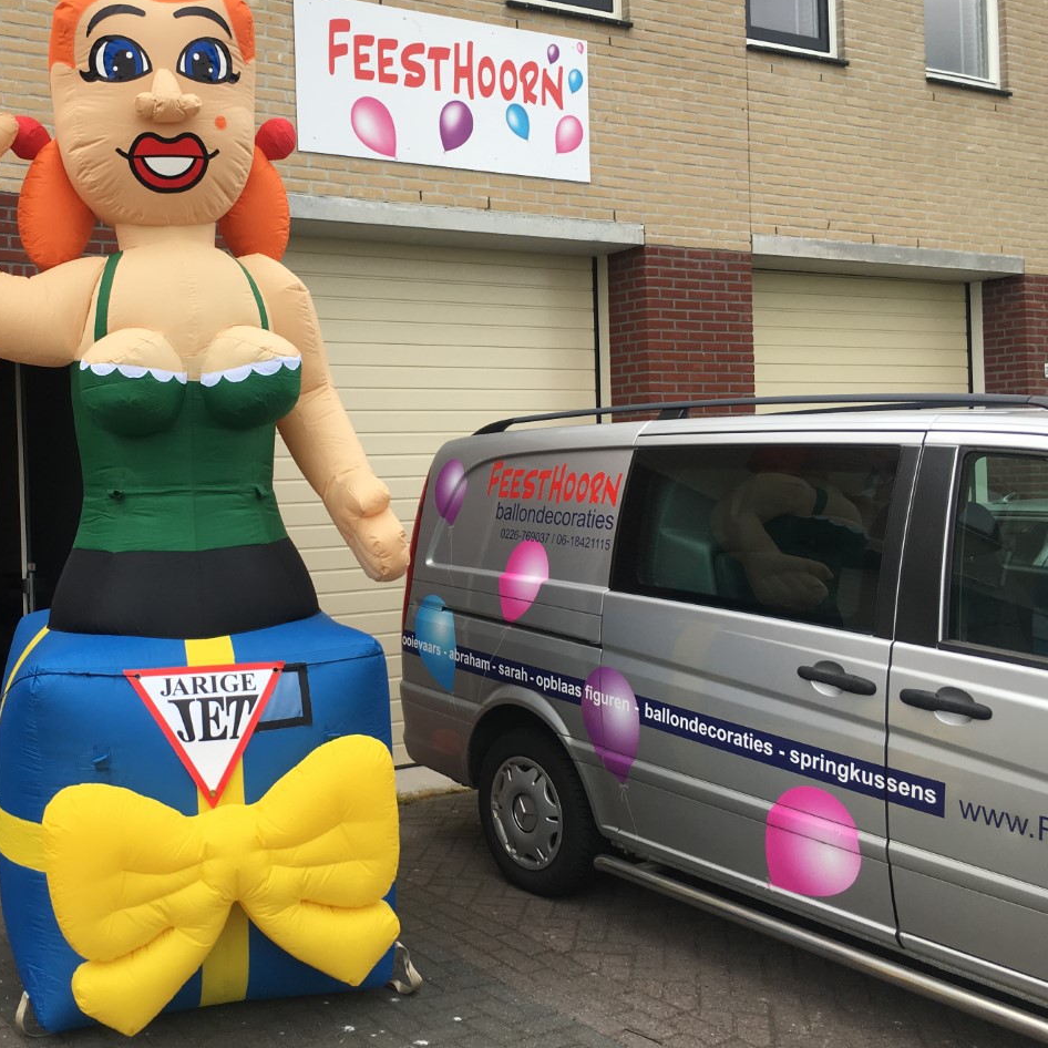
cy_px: 494
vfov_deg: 42.8
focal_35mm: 39
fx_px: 1336
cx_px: 339
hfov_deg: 42.2
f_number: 2.2
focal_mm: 4.15
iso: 25
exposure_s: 1/974
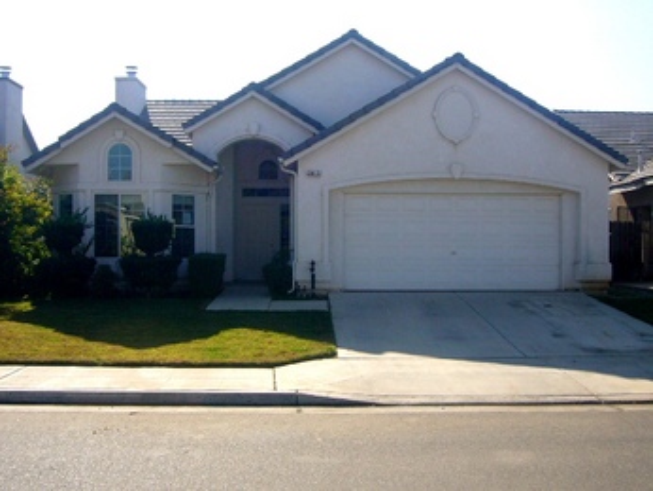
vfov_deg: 35.2
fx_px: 774
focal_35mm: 41
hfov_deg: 45.7
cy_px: 246
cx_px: 326
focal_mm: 4.9
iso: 80
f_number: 5.6
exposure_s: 1/320
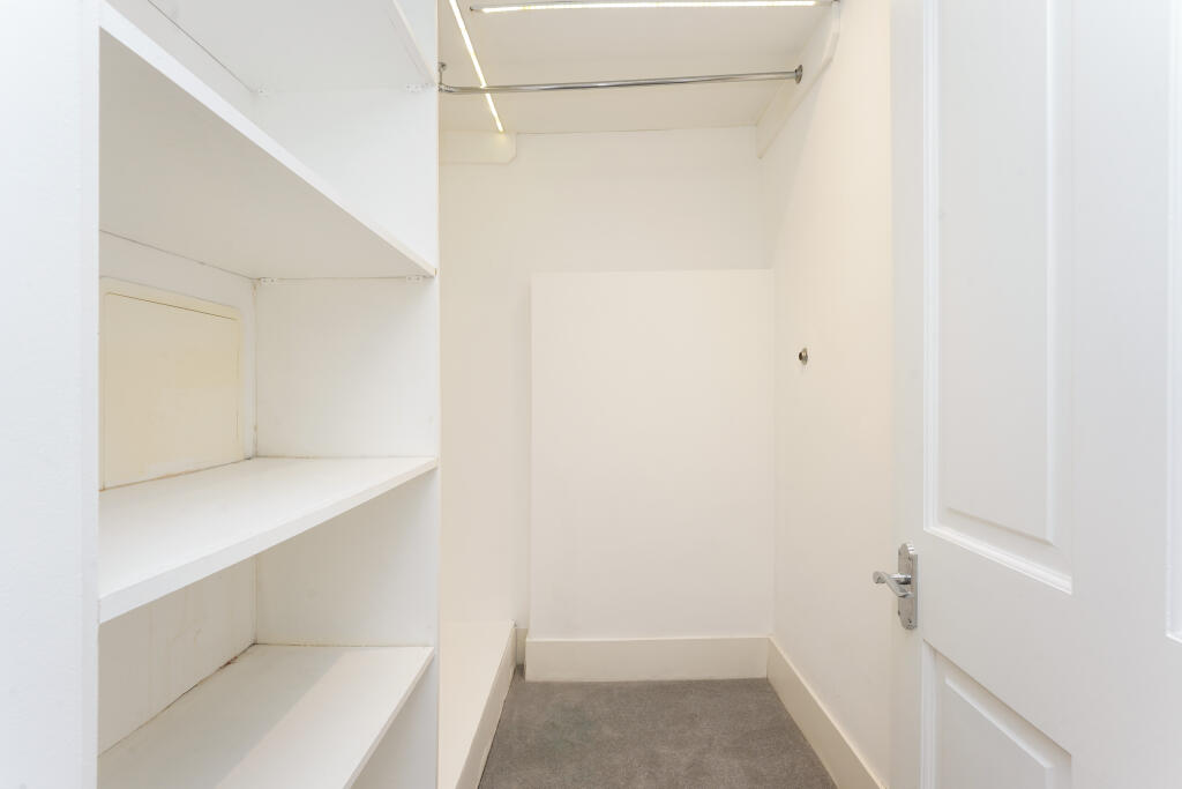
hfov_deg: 99.6
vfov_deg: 76.6
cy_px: 394
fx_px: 499
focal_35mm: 15
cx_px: 591
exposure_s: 1/4
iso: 200
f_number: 11
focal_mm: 15.2
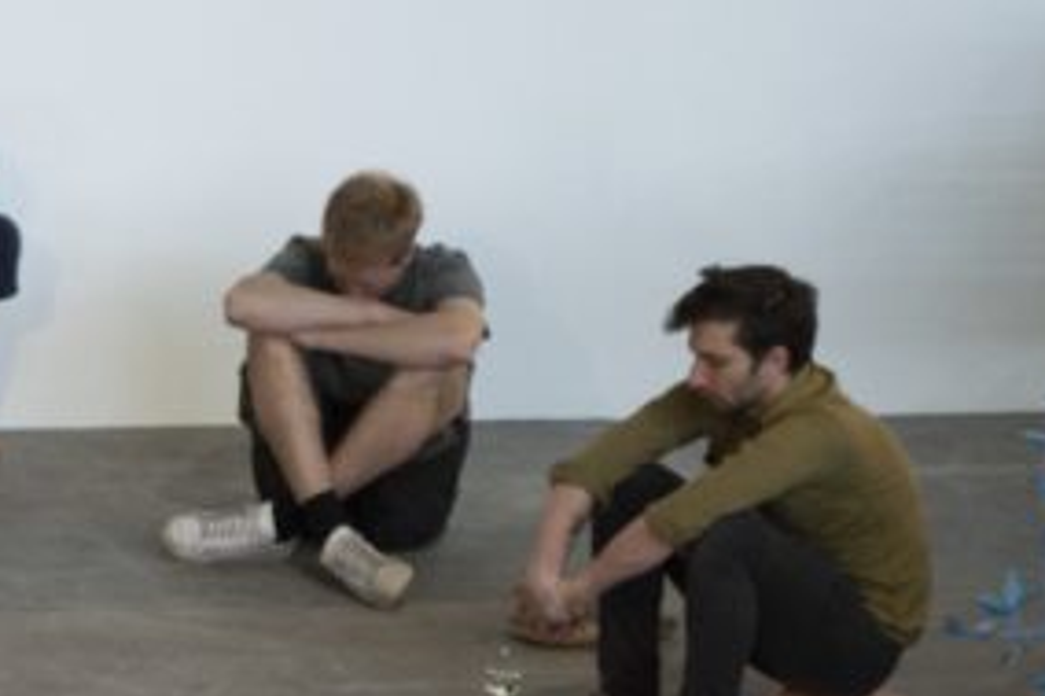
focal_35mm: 298
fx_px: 8639
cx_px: -563
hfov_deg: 6.8
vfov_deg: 4.6
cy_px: 834
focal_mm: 55
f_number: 5.6
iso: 1100
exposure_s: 1/60
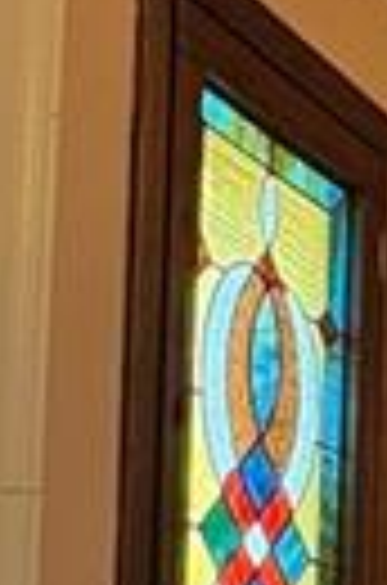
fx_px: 1864
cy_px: 760
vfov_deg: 16.8
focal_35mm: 115
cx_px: 1022
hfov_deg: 9.9
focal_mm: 2.22
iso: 320
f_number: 2.2
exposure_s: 1/60
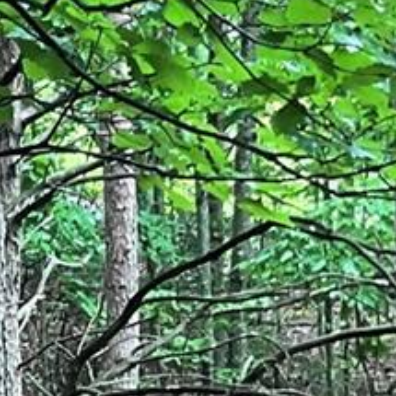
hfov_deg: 8.9
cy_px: 516
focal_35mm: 183
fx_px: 2369
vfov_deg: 9.4
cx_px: -427
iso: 80
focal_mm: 3
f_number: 1.8
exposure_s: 1/60
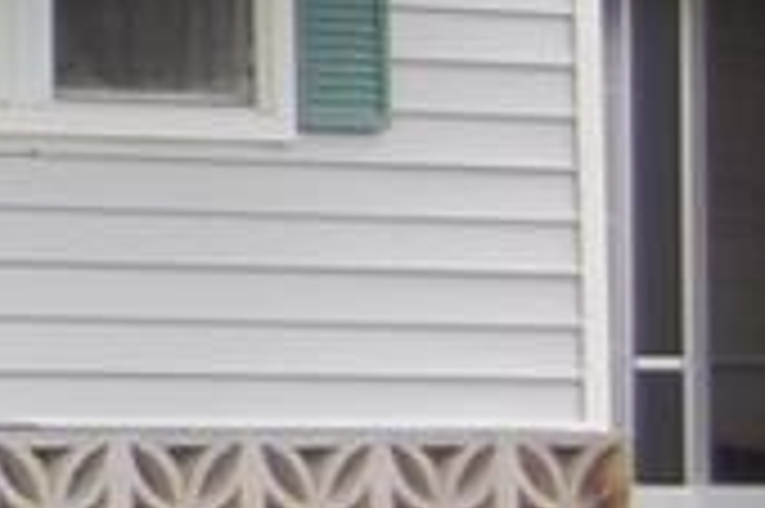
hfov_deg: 6.9
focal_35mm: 271
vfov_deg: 5.0
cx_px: -1516
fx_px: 5753
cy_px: -207
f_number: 5.6
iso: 250
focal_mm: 30
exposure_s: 1/500
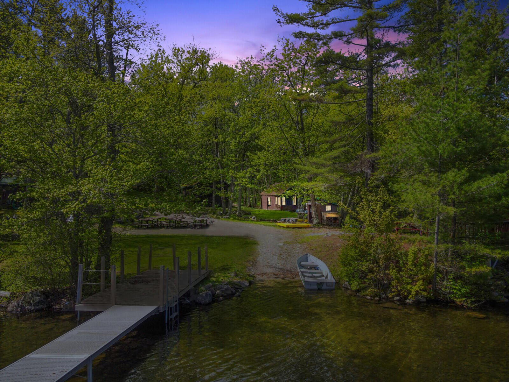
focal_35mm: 24
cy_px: 191
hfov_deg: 71.6
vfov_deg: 56.8
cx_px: 254
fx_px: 353
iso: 200
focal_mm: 4.5
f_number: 2.8
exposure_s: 1/1000
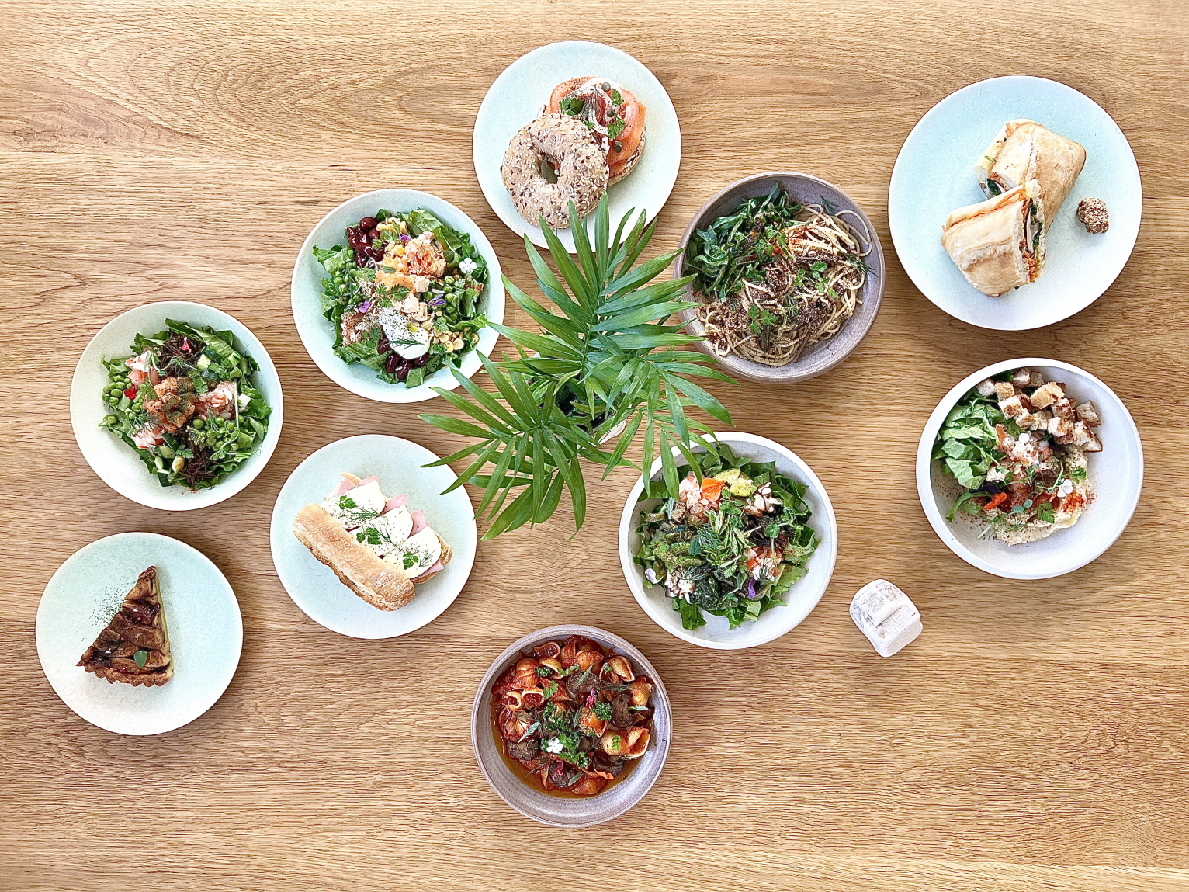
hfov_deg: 67.3
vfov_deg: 53.1
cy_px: 446
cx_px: 594
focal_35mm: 26
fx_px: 893
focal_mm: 5.7
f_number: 1.5
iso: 50
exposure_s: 1/120
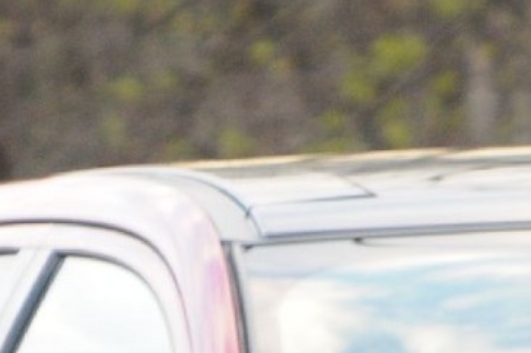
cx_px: 877
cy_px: 1079
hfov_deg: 1.4
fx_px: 21993
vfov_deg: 0.9
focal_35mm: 1492
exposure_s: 1/60
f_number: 8
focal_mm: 145
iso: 500
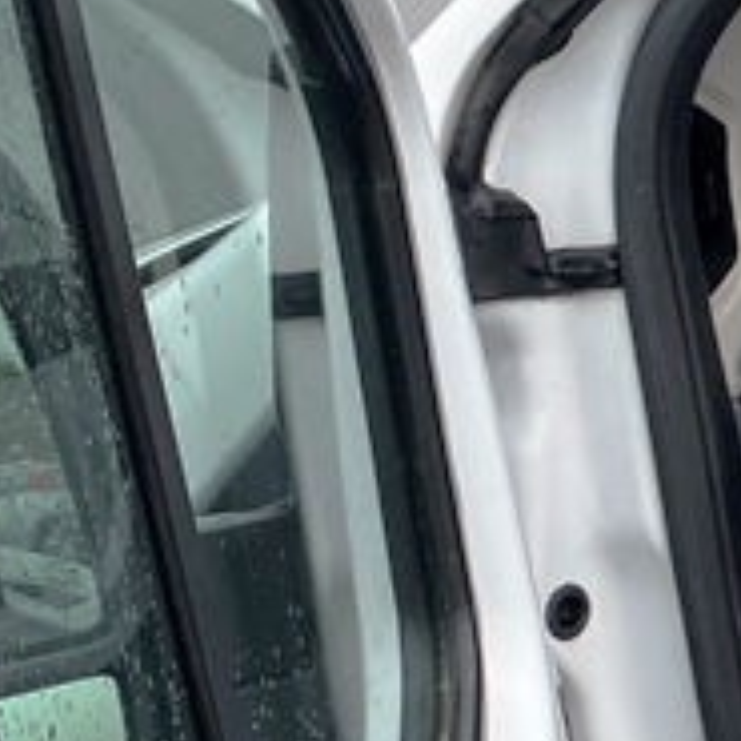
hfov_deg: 11.3
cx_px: 1822
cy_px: 445
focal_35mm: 127
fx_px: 3076
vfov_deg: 13.7
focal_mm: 4.25
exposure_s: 1/271
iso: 32
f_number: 1.8
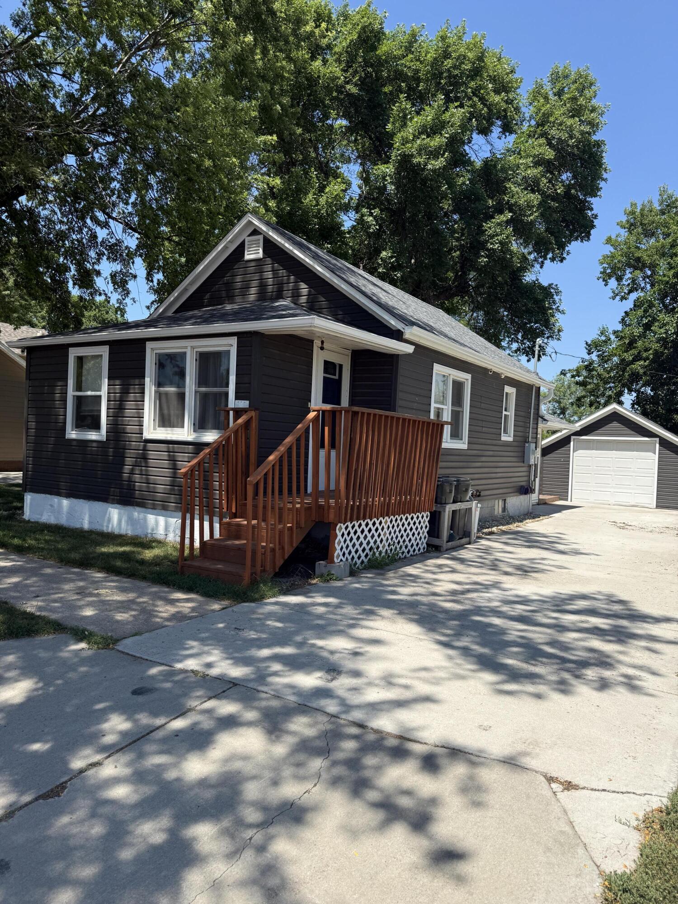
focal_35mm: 24
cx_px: 339
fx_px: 627
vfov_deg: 71.6
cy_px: 452
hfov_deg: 56.8
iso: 80
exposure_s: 1/2703
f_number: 1.78
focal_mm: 6.76
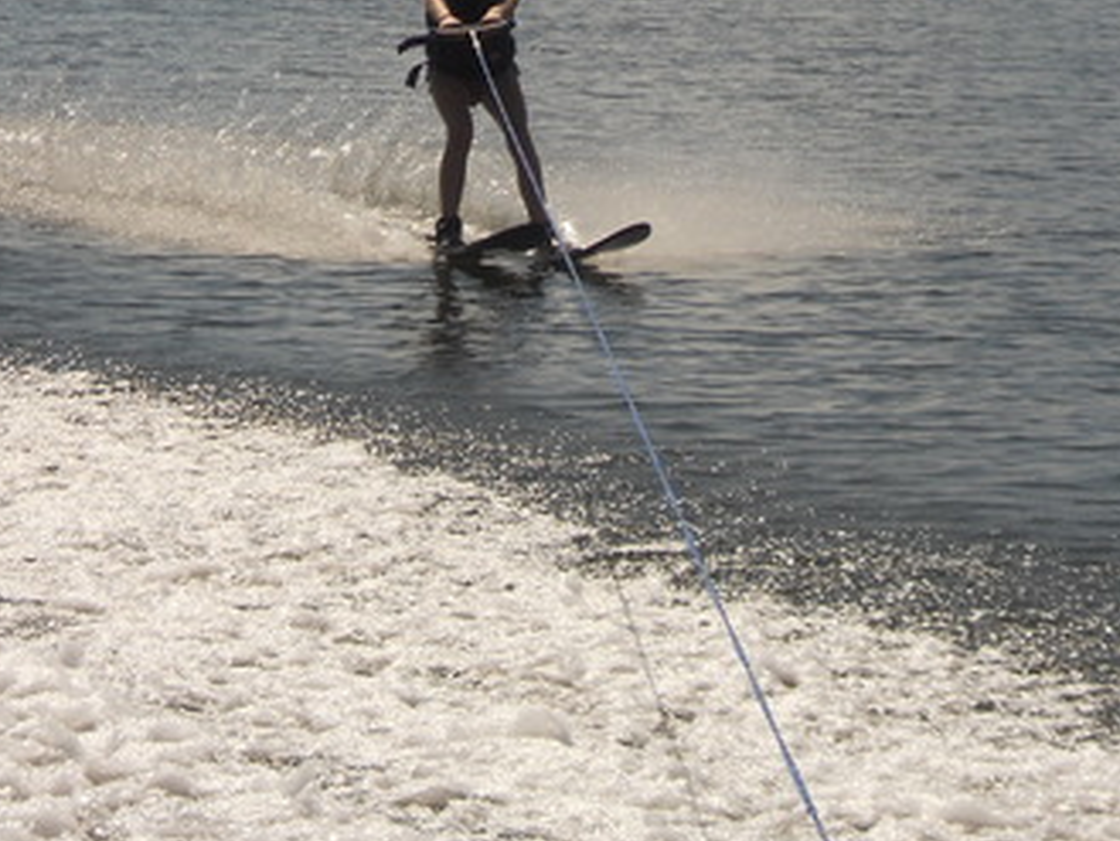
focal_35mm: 210
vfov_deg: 7.1
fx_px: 6797
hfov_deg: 9.4
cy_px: 140
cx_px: 654
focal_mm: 19.6
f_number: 5.9
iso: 80
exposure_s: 1/800
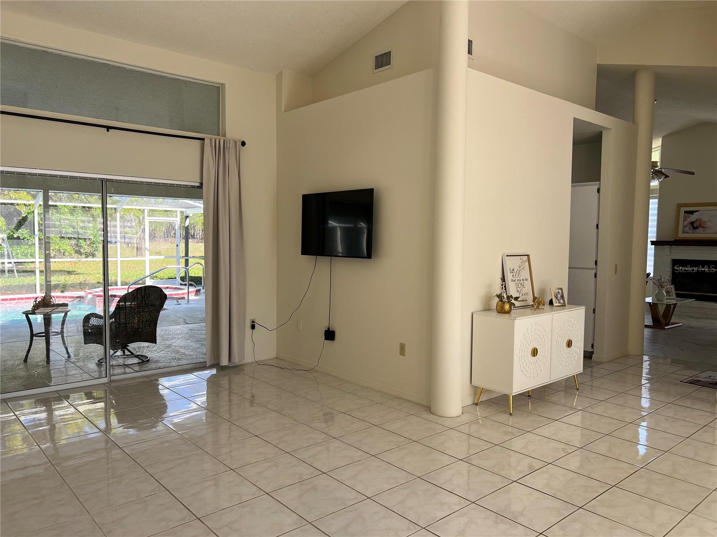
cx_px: 358
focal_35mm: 26
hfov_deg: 67.3
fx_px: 539
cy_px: 268
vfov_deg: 53.1
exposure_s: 1/273
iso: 40
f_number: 1.5
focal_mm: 5.7
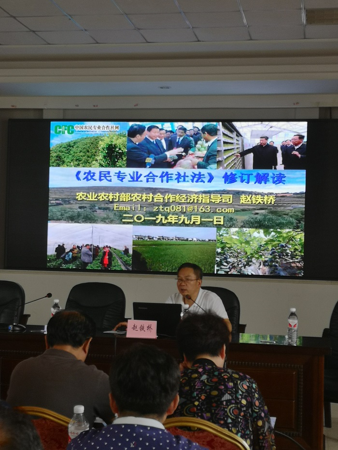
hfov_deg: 23.3
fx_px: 820
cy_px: 225
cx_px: 169
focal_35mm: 63
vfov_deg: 30.7
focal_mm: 3.95
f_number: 1.8
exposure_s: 1/100
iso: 100
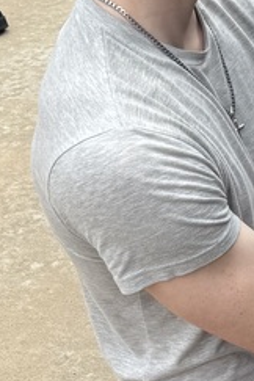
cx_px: 461
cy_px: 417
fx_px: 1111
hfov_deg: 12.0
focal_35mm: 105
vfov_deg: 18.7
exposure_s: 1/1597
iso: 80
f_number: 1.78
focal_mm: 6.76
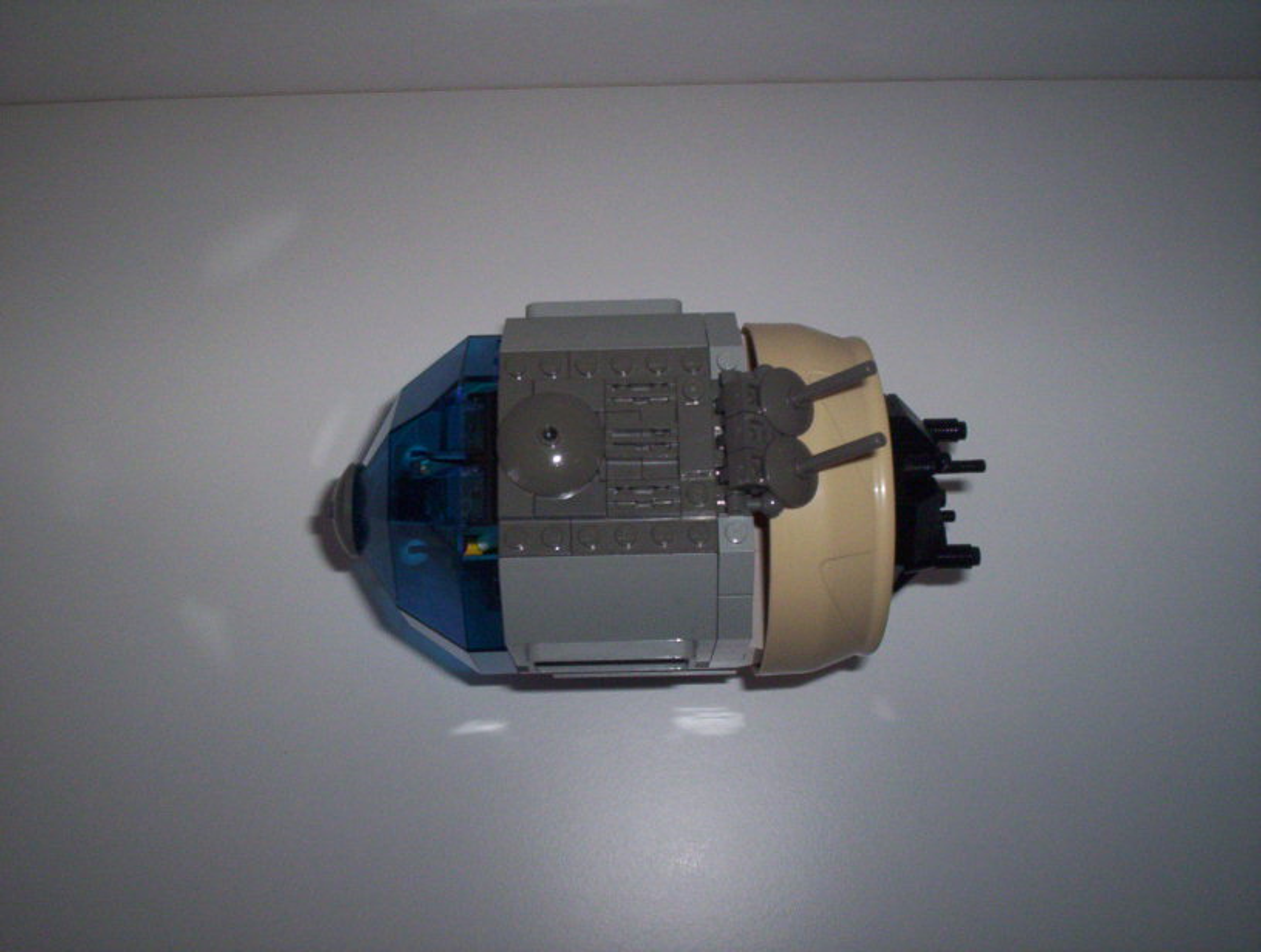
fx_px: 1388
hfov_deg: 48.9
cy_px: 476
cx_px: 630
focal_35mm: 38
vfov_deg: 37.9
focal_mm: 4.99
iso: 140
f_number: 4.5
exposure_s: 1/60
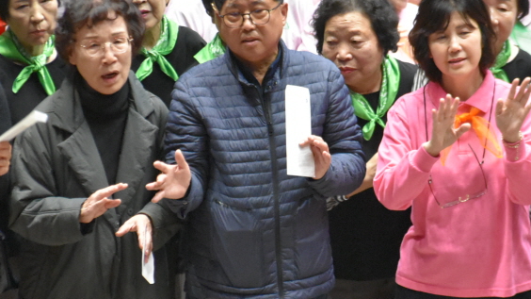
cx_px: 252
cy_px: 206
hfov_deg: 5.3
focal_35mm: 404
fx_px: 5686
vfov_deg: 3.0
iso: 6400
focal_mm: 145
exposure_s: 1/125
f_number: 4.8
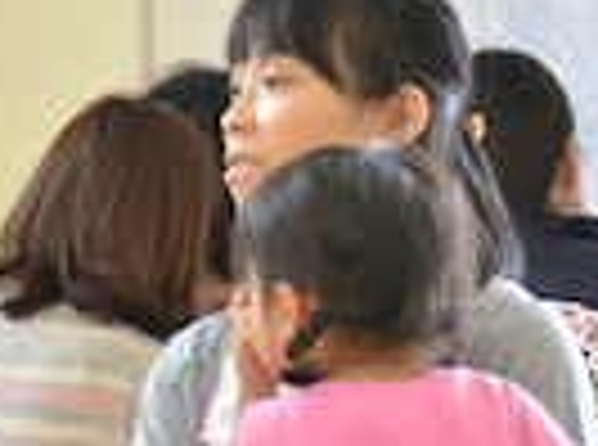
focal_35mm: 391
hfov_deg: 5.1
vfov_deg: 3.8
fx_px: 6736
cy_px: 367
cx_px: -211
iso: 2500
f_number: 5.3
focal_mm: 90
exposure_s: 1/60
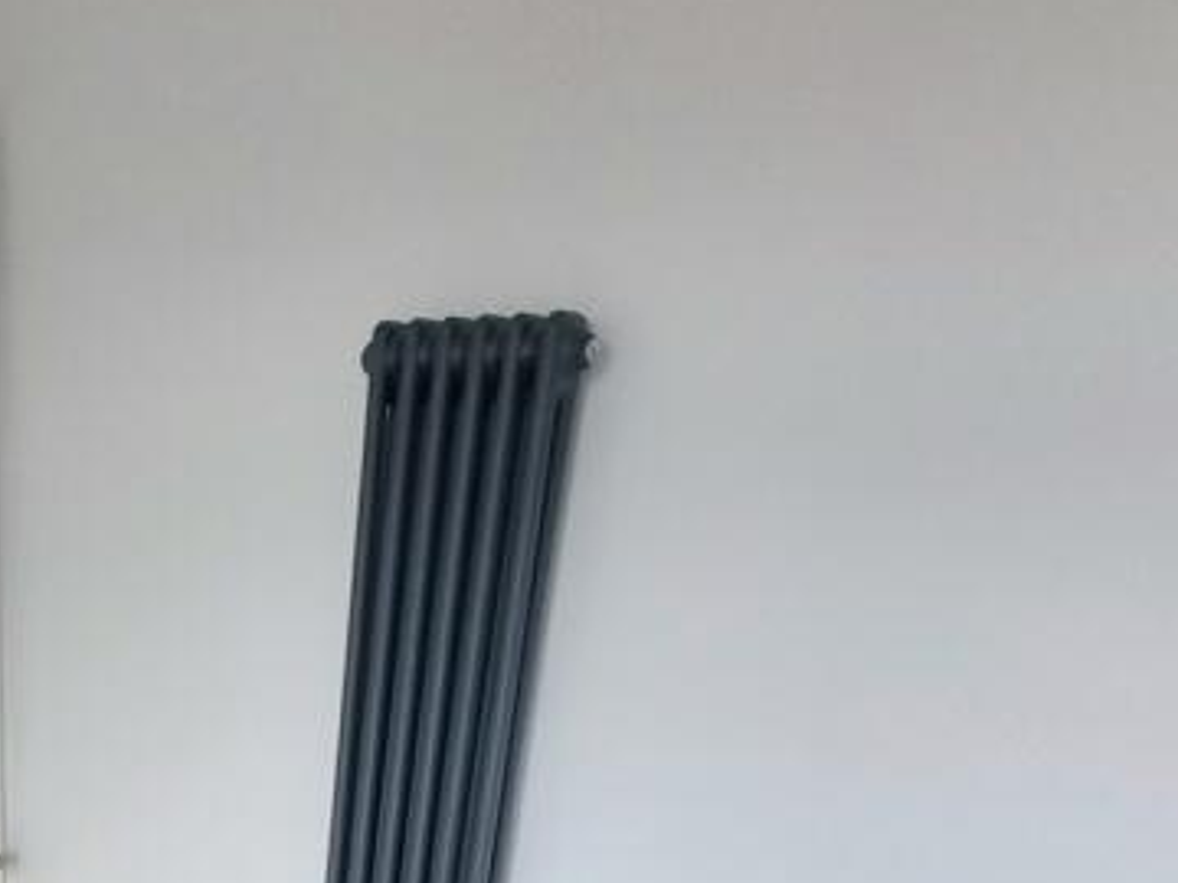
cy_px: 1184
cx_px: 131
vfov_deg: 29.8
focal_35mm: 37
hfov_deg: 45.7
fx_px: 1259
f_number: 2.2
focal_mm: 2.2
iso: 50
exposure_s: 1/120
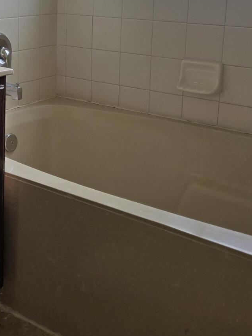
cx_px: 38
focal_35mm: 54
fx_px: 524
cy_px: 67
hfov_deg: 26.4
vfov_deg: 34.4
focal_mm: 5.4
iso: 25
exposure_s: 1/528
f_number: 1.8
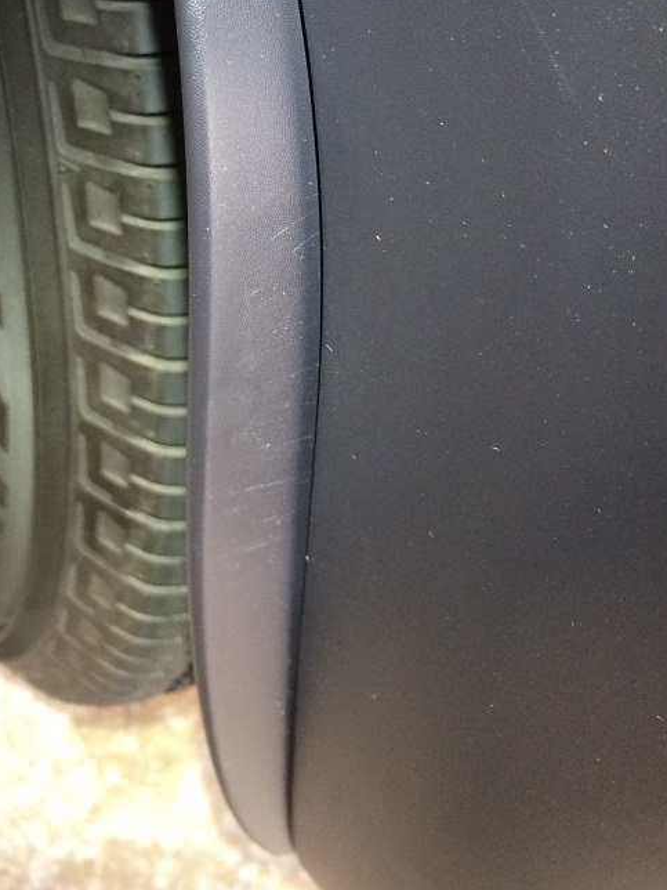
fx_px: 1387
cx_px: 330
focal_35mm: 54
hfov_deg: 27.0
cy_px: 217
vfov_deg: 34.7
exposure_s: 1/33
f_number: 2.2
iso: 200
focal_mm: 4.15
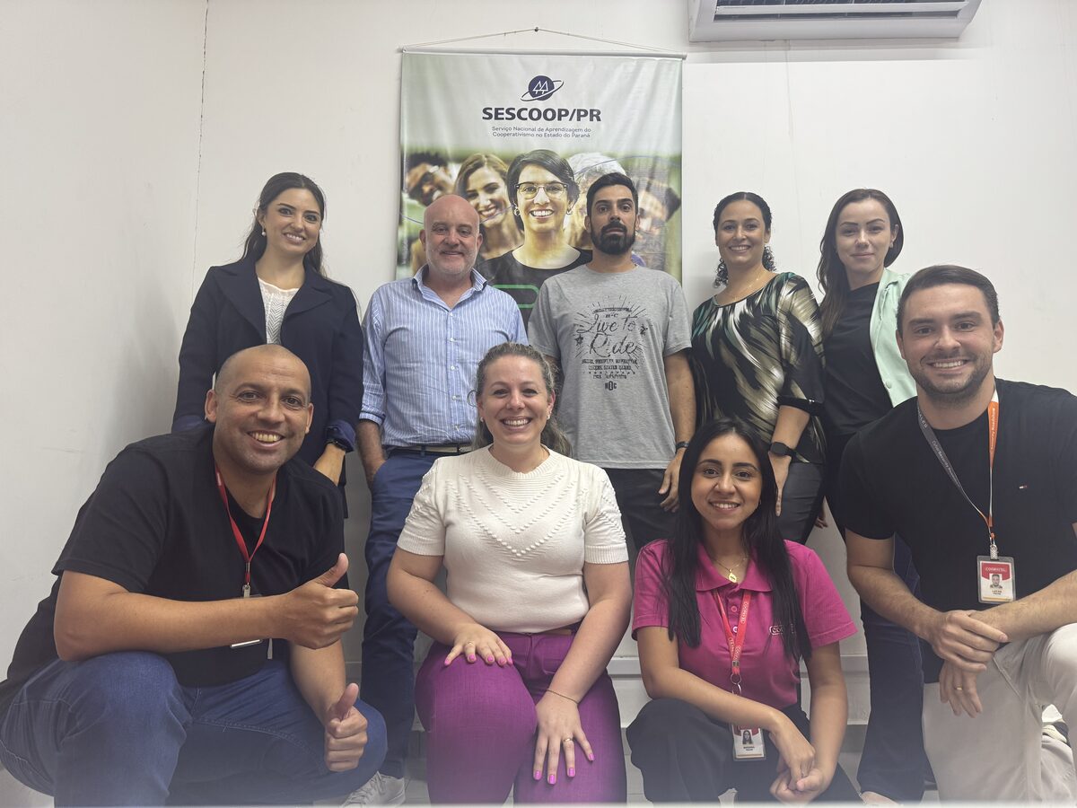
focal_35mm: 24
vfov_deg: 56.8
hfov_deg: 71.6
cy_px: 404
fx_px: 747
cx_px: 538
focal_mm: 6.76
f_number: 1.78
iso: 200
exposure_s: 1/60
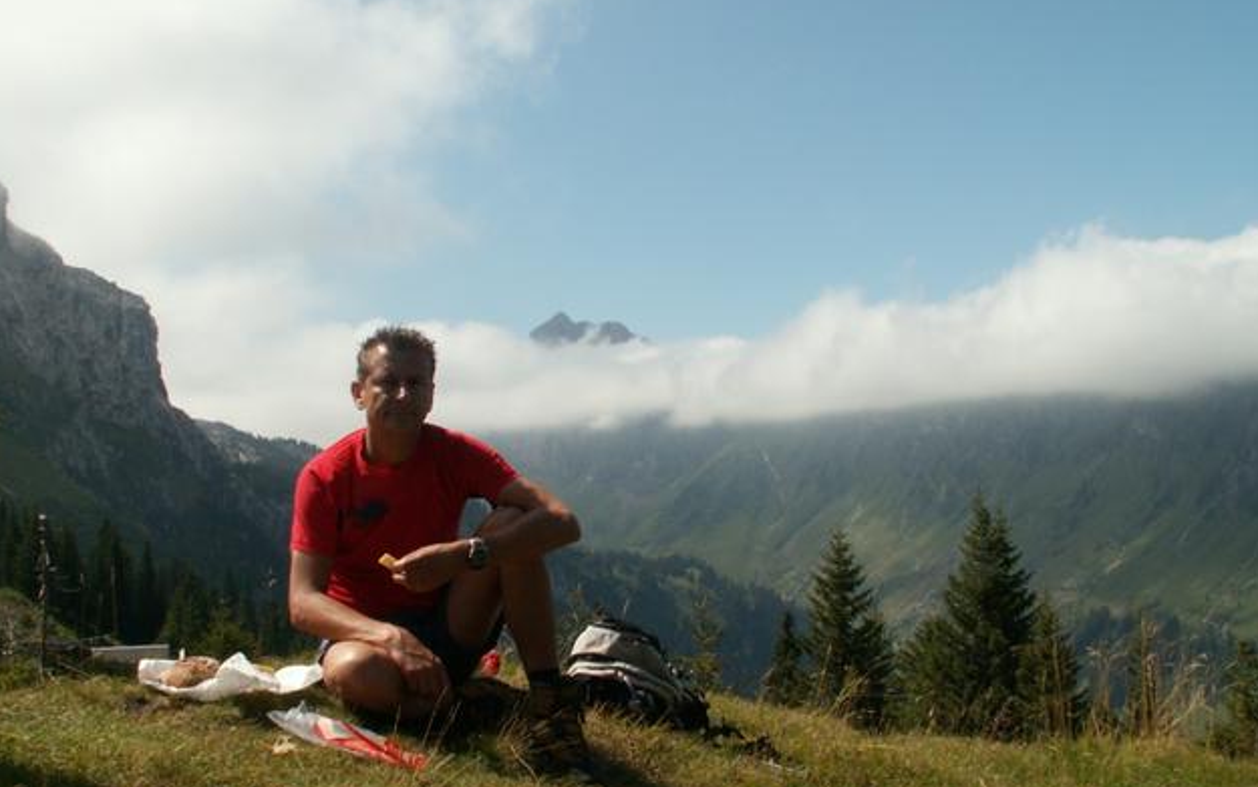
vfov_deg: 33.6
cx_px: 626
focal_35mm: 38
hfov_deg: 51.5
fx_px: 1303
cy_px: 429
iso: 50
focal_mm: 5.86
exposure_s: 1/200
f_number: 8
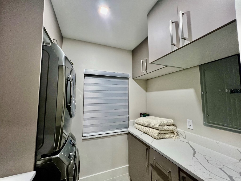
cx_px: 120
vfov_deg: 89.9
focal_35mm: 13
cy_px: 90
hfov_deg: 106.2
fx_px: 91
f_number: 1.8
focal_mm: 1.57
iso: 200
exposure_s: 1/60
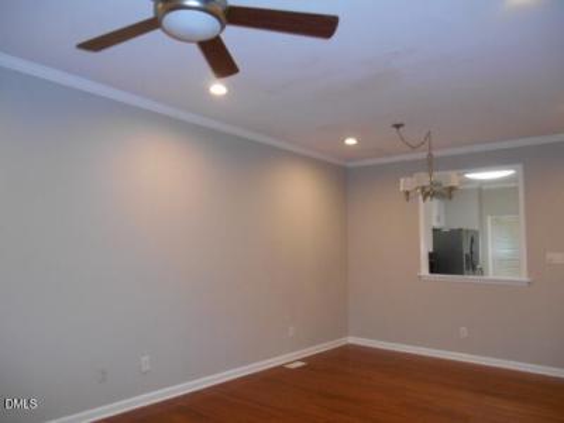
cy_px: 212
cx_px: 282
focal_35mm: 26
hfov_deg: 67.3
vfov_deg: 53.1
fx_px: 424
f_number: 3.4
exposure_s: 1/25
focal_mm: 4.7
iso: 360
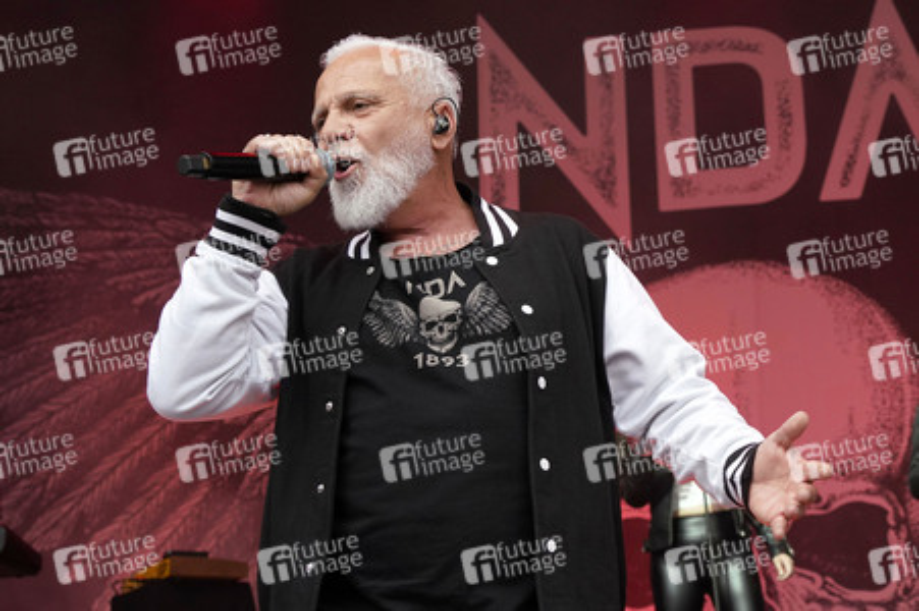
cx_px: 460
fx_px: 1122
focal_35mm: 44
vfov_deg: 30.5
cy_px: 306
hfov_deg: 44.5
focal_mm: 44
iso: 1000
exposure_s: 1/160
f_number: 5.6
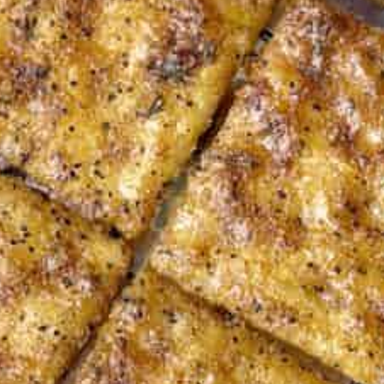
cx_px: 190
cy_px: -177
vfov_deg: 8.9
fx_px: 2410
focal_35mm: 192
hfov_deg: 9.1
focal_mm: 6.76
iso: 100
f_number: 1.78
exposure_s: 1/196
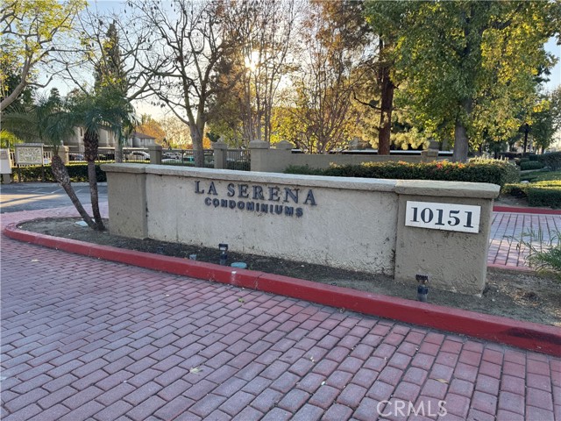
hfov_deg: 71.6
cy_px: 210
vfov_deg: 56.8
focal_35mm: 24
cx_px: 280
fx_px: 389
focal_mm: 6.76
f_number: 1.78
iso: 80
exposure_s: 1/481
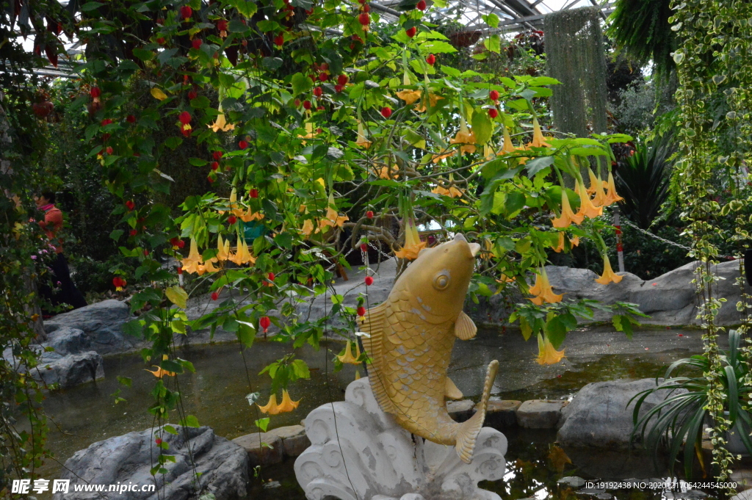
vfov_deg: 29.8
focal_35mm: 45
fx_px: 939
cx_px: 376
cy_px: 250
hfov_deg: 43.6
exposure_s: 1/250
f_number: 25
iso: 5000
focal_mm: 30
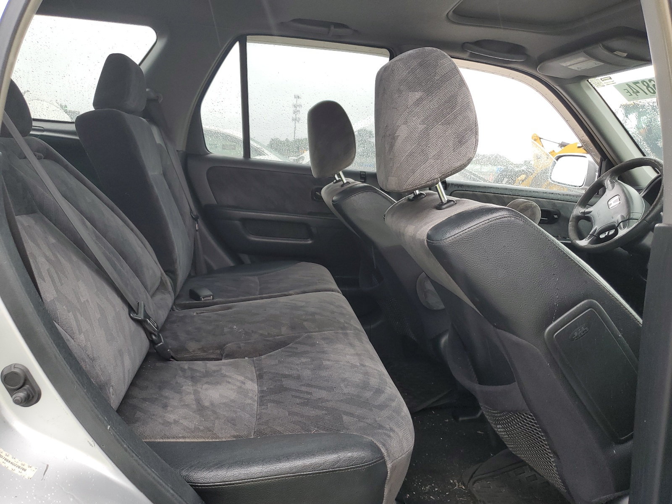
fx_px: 505
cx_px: 336
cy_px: 252
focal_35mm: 26
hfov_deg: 67.3
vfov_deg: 53.1
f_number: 1.5
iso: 56
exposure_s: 1/120
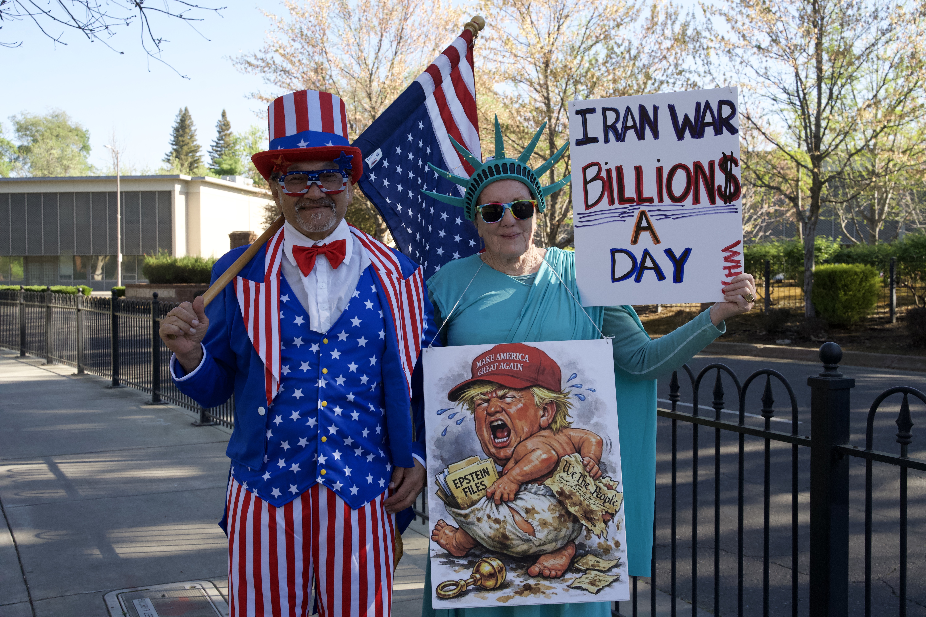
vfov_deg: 32.6
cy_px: 308
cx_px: 463
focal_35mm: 41
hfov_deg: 47.4
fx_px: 1055
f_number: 10
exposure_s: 1/1600
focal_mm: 41
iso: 4000
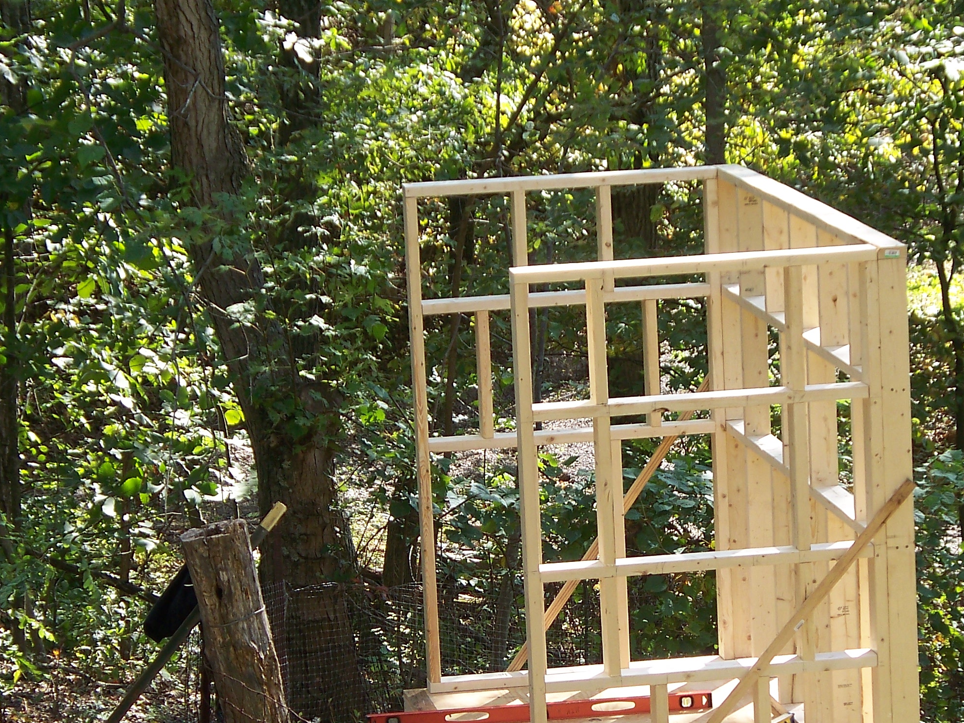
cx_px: 580
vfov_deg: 9.2
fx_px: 4511
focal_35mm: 162
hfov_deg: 12.2
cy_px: 495
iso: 64
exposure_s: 1/125
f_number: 3.4
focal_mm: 16.86
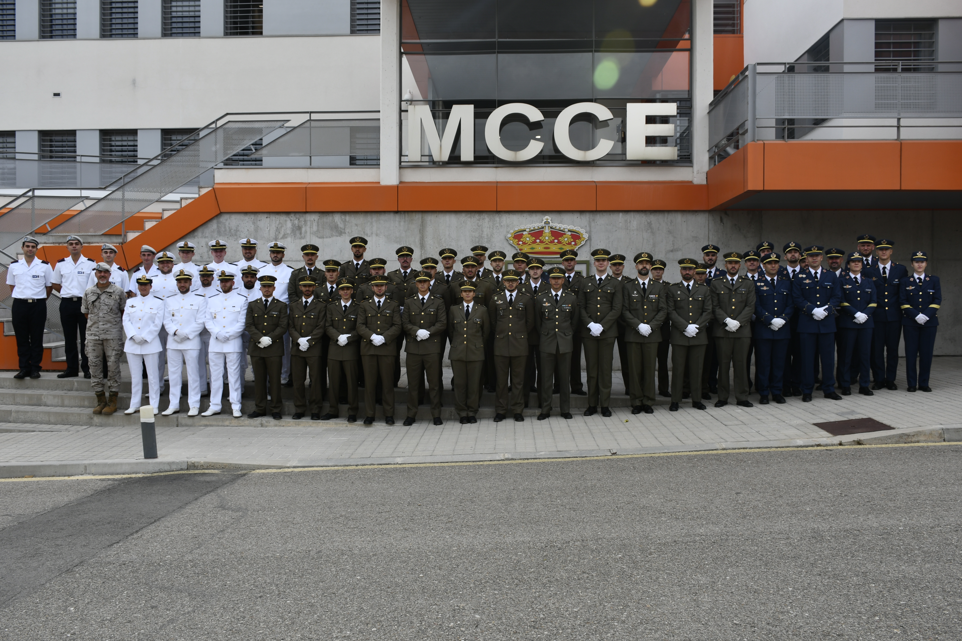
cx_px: 481
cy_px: 320
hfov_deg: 61.9
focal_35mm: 30
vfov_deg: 43.6
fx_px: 802
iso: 100
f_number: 7.1
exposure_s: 1/200
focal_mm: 20
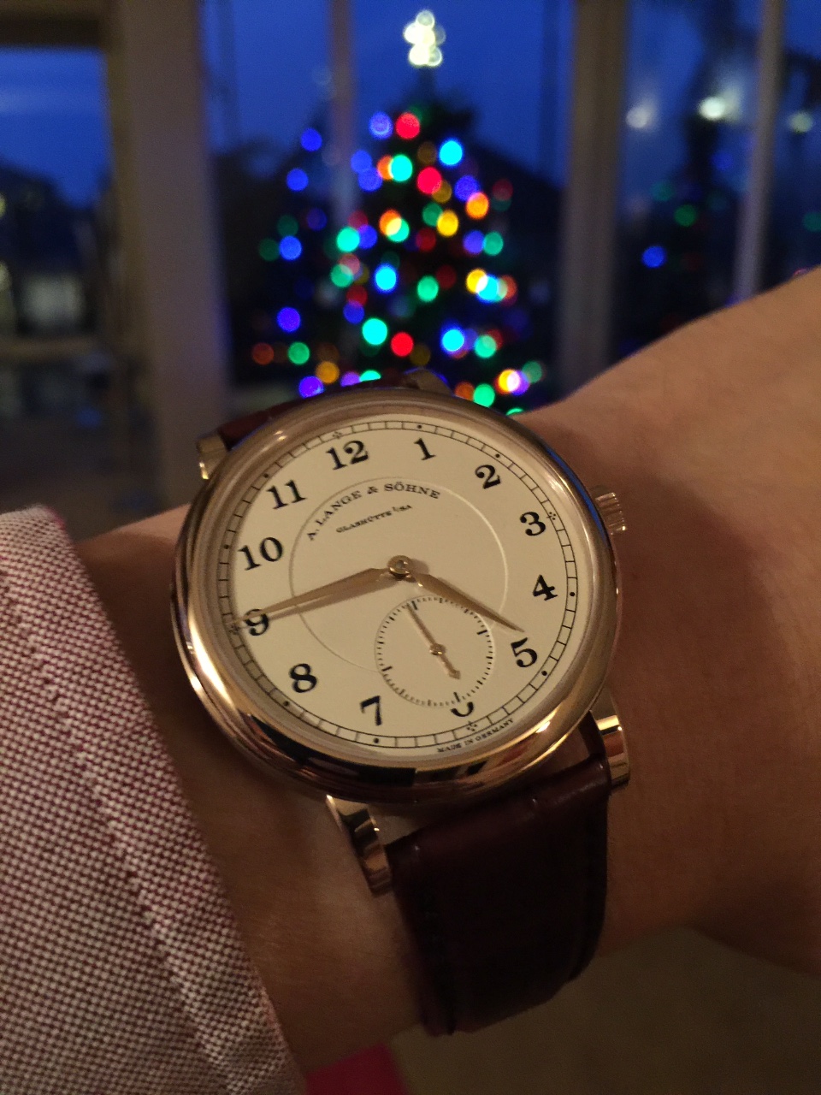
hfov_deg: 48.2
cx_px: 410
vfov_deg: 61.7
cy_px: 548
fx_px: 917
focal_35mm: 29
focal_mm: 4.15
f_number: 2.2
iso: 100
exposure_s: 1/4
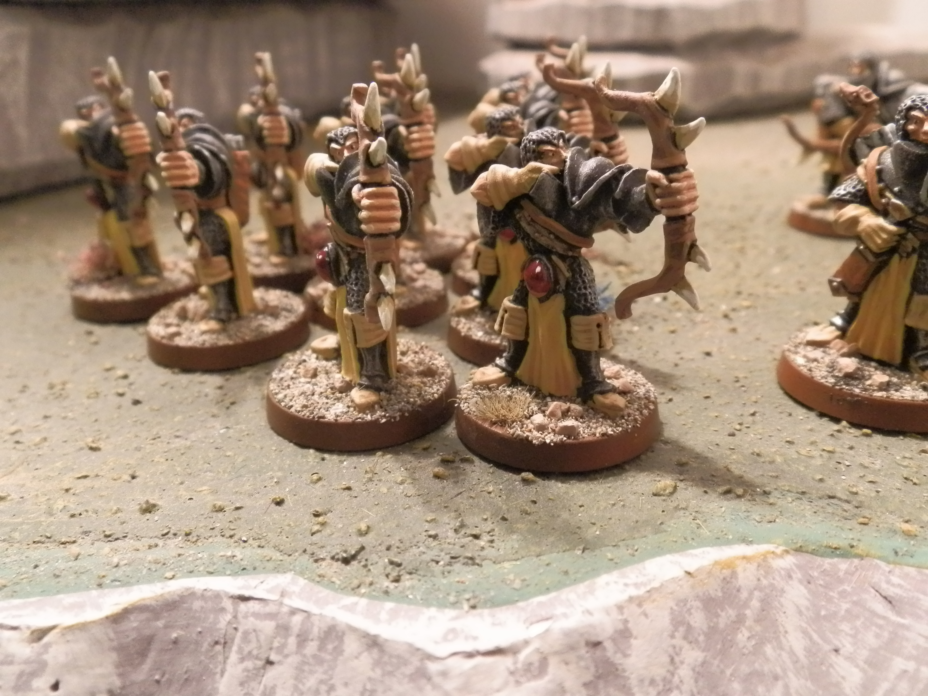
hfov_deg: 63.4
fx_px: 751
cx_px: 464
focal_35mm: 28
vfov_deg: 49.7
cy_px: 348
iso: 400
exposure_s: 1/60
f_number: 3.1
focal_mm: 5
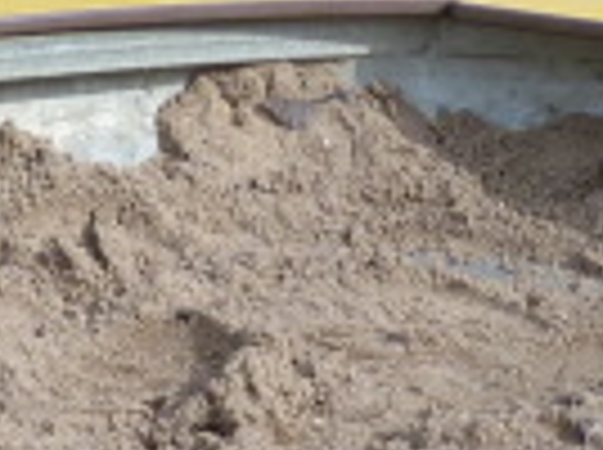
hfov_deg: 6.1
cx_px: 302
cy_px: 702
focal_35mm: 323
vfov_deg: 4.6
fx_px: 5616
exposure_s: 1/250
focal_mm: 9.7
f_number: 4
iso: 80
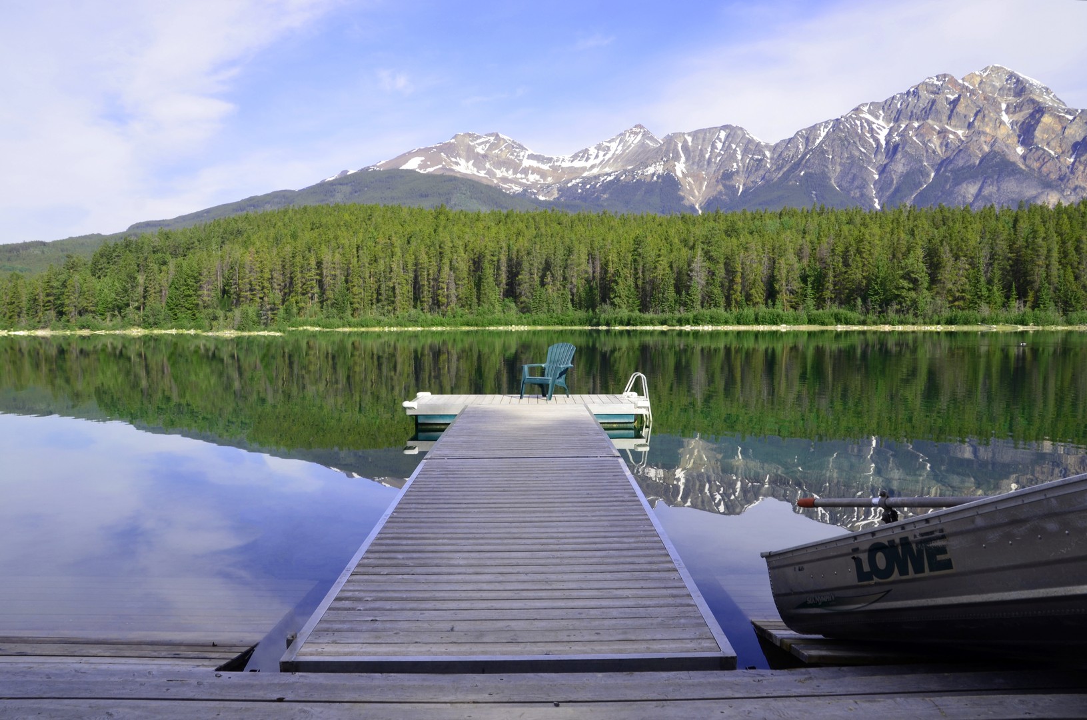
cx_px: 544
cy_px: 360
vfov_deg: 43.4
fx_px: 904
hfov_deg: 62.0
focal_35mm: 30
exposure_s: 1/160
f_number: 11
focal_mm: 20
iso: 160
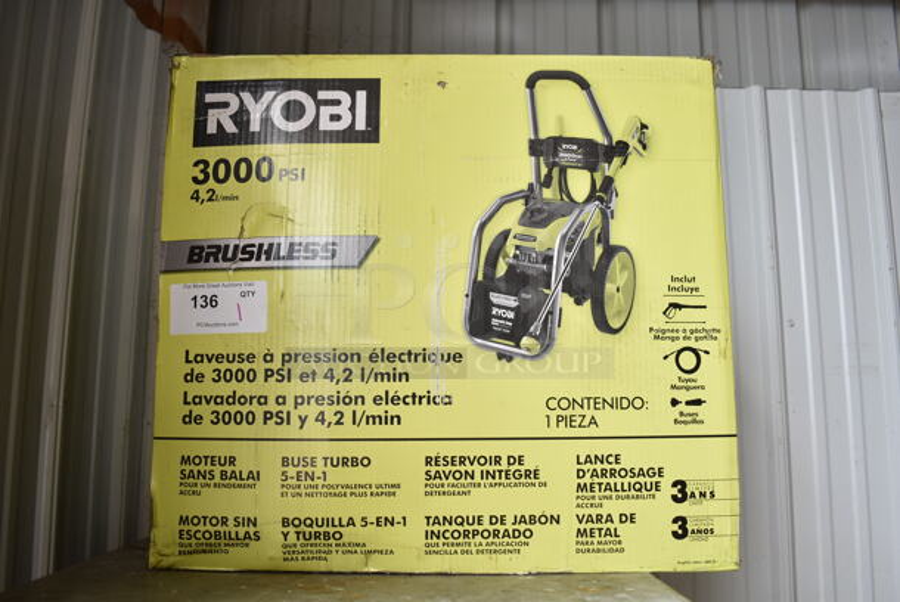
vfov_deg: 41.8
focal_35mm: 32
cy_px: 301
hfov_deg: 59.4
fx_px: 788
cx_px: 450
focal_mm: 21
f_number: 4.5
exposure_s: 1/80
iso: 100
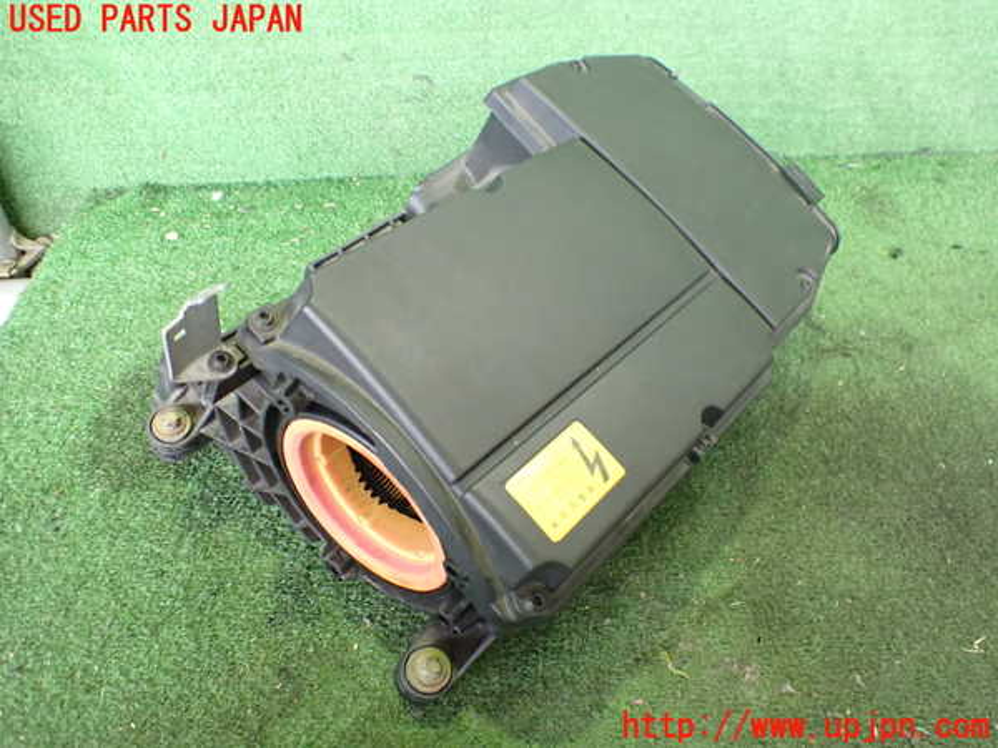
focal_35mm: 30
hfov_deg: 60.0
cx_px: 499
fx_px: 865
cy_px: 374
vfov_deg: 46.8
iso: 800
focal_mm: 5.4
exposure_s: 1/40
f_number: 2.3
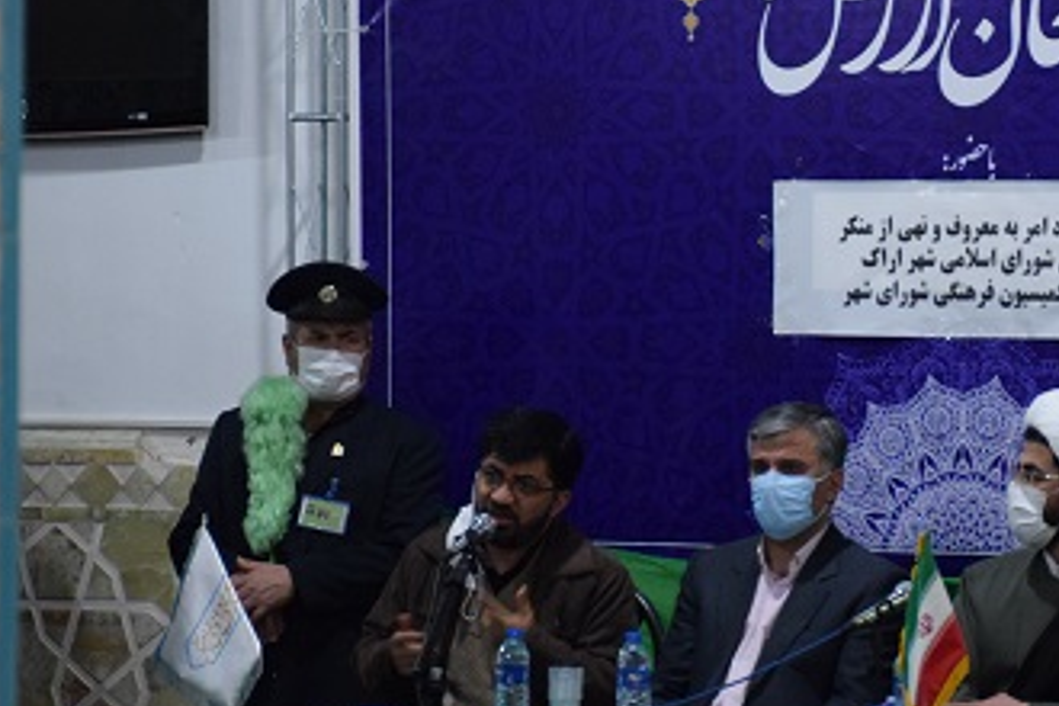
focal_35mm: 218
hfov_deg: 9.4
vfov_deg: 6.3
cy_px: 366
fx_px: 6412
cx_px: 809
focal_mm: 80
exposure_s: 1/60
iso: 2200
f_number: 5.3
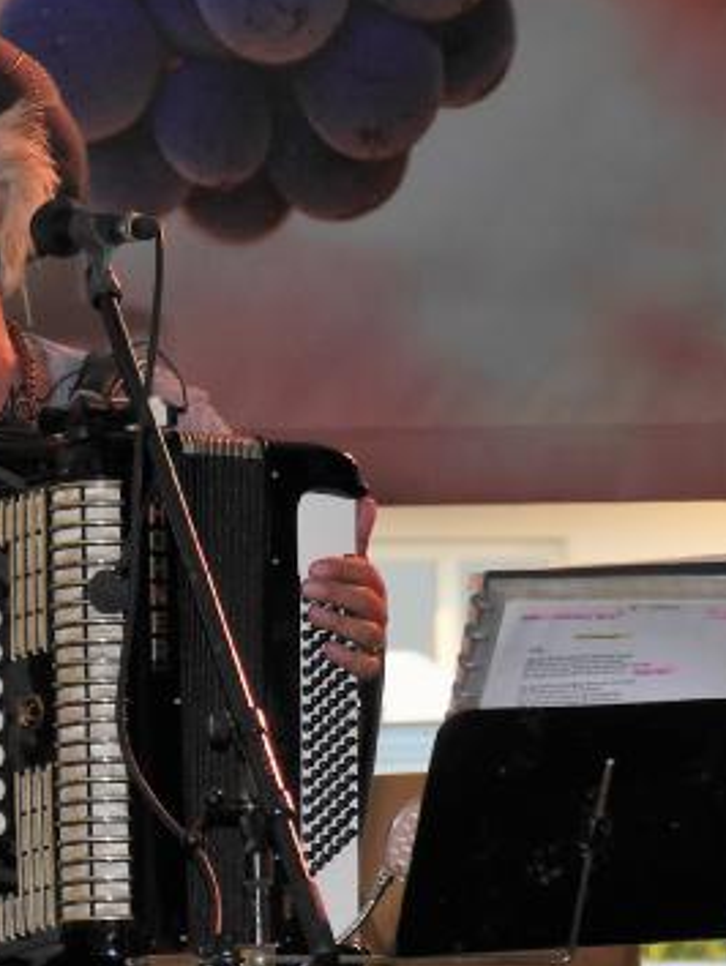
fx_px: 8072
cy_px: 816
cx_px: -8
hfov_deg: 5.1
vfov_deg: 6.8
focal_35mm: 289
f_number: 5.7
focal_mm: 64
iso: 200
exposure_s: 1/125
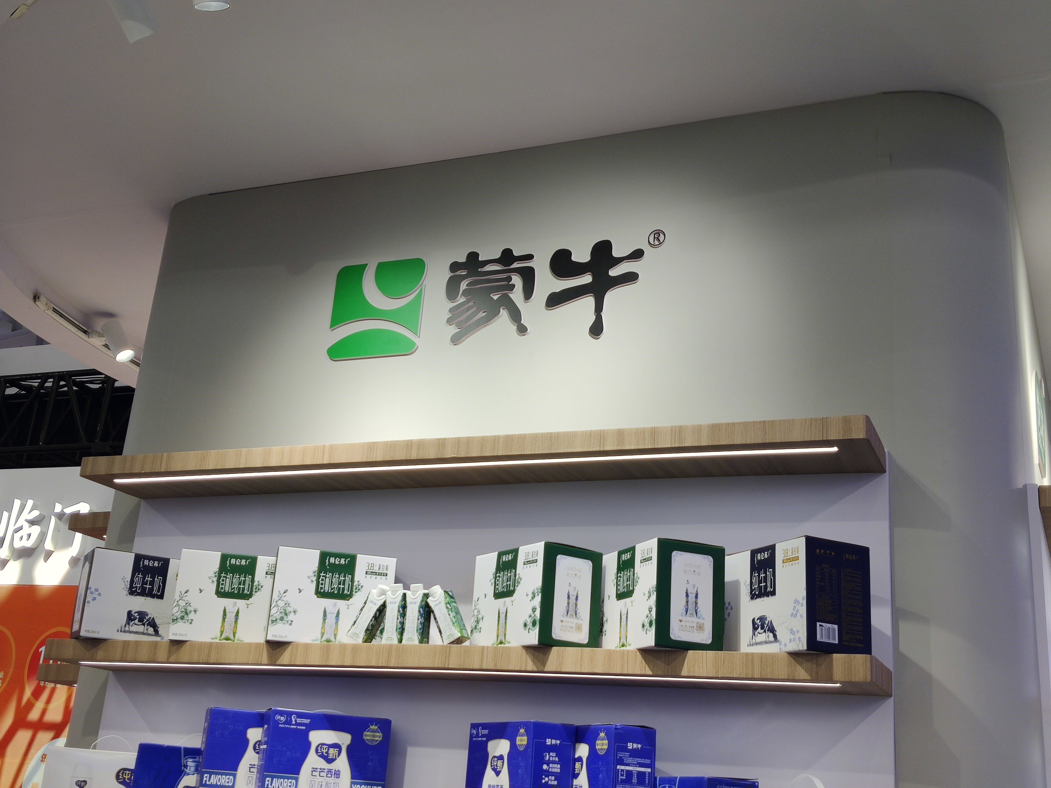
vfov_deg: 36.8
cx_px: 526
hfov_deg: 47.9
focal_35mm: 39
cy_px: 394
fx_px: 1184
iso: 112
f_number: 1.75
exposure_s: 1/147
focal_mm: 4.75
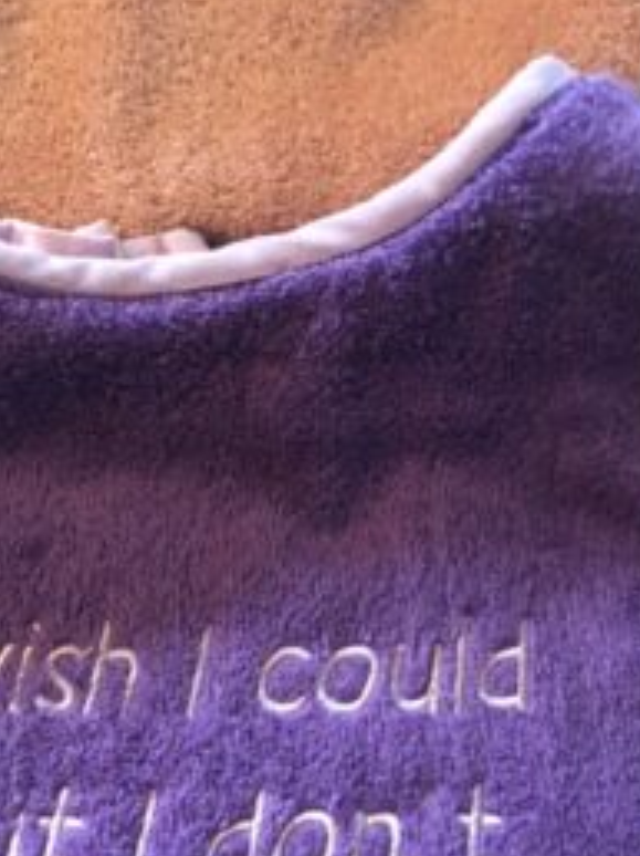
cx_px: 176
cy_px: 620
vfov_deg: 41.1
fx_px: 1111
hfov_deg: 31.7
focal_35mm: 45
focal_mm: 4.15
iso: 160
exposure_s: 1/8
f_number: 2.2
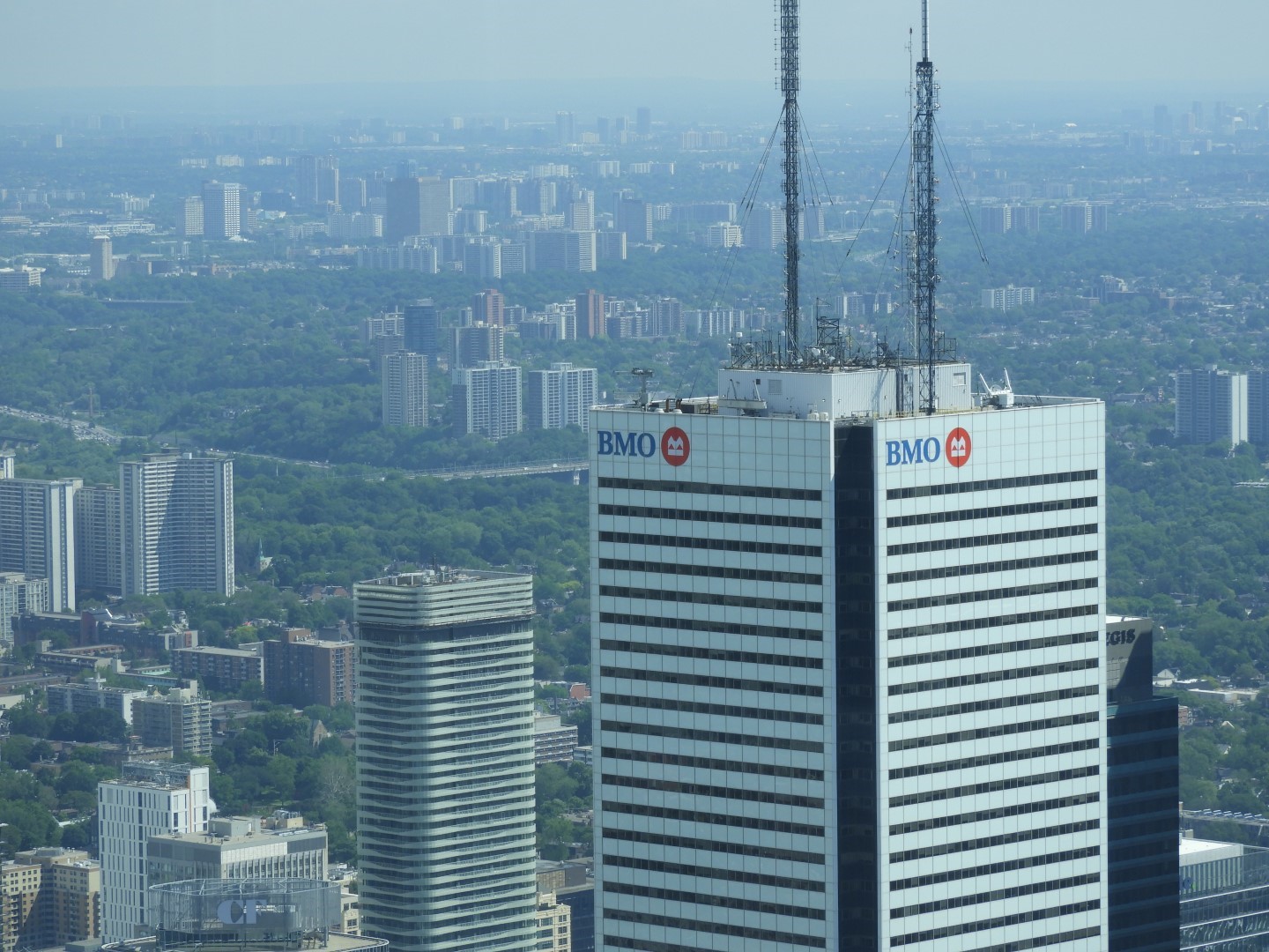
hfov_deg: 13.2
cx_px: 634
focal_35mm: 150
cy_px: 476
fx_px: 5499
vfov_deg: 9.9
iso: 100
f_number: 5.2
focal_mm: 26.9
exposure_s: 1/160
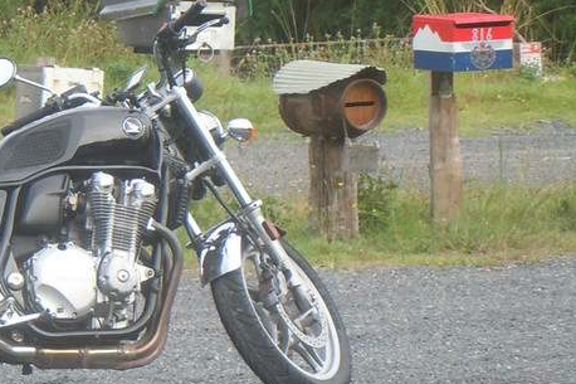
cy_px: 209
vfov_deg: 4.9
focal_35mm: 281
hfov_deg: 7.3
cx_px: -87
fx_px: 4494
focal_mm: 20.9
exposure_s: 1/125
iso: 125
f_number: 4.6
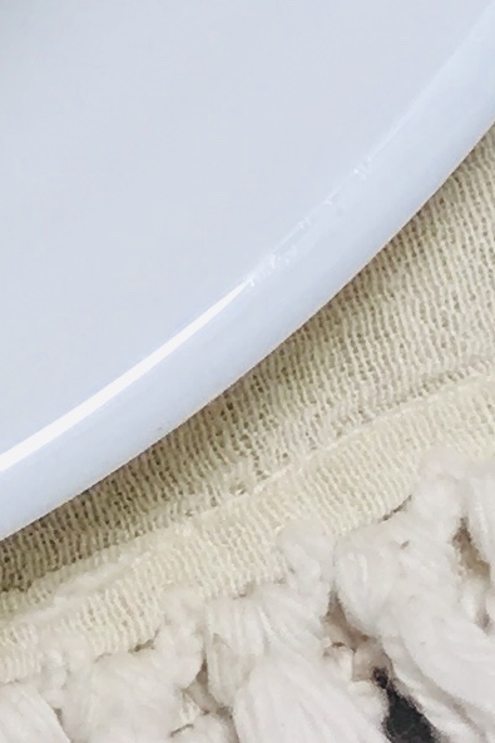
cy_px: -1016
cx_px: -714
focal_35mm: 205
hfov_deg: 6.4
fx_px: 4230
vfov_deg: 9.1
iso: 25
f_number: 2.2
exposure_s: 1/262
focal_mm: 4.15
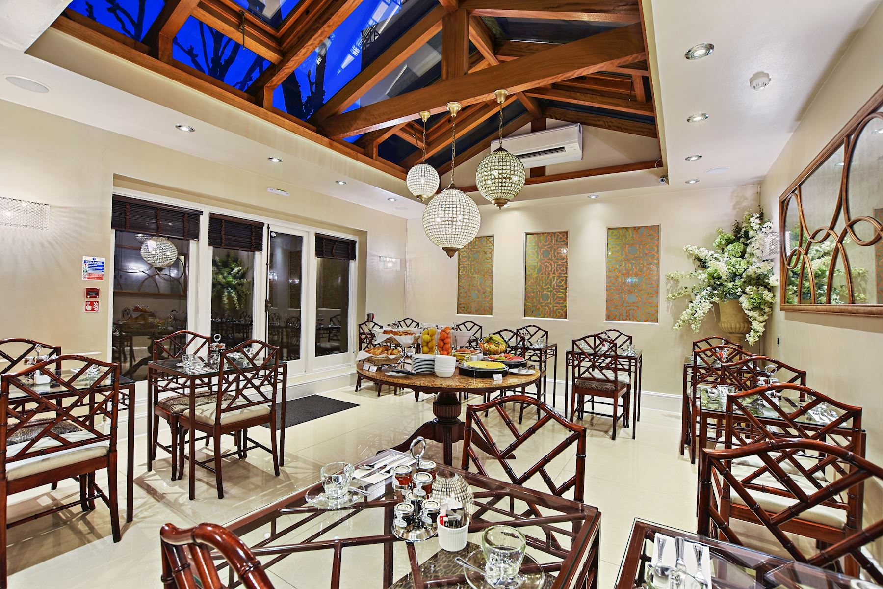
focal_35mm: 15
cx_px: 442
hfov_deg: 100.4
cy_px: 294
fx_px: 368
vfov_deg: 77.3
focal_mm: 10
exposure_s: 3
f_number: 5.6
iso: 160
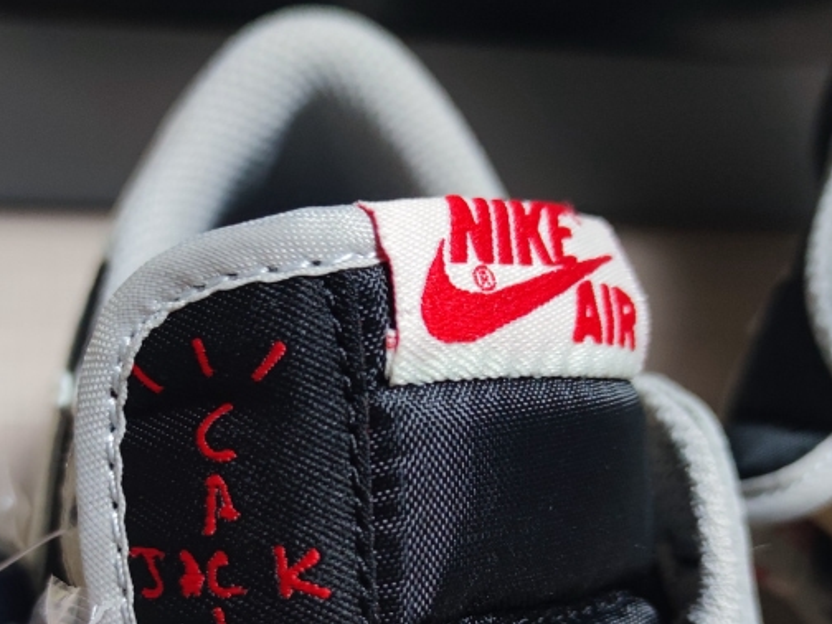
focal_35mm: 61
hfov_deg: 31.5
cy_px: 512
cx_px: 304
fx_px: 1466
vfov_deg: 23.6
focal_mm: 6.72
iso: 276
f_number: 1.69
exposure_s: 1/50
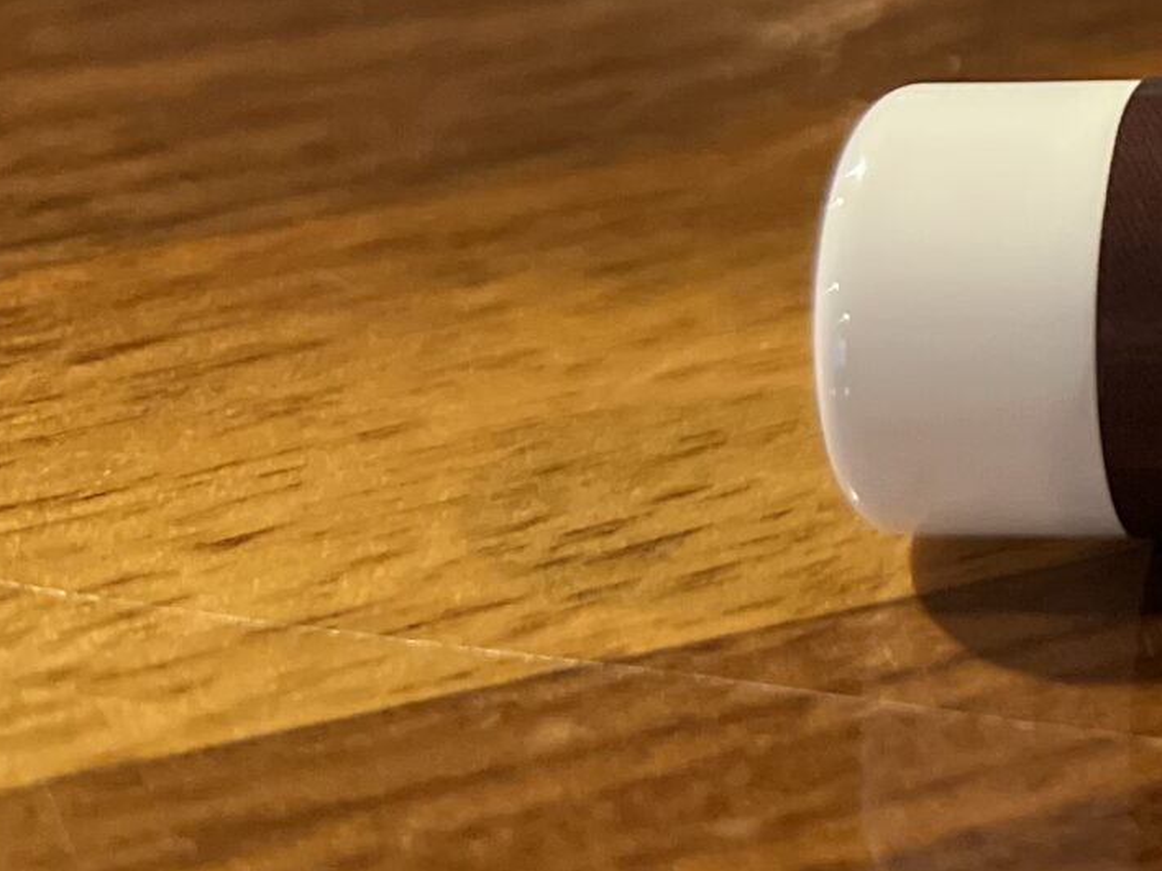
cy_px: -308
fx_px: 3155
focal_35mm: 94
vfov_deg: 14.9
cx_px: 1981
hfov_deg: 17.6
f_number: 1.5
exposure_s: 1/30
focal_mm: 5.7
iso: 640
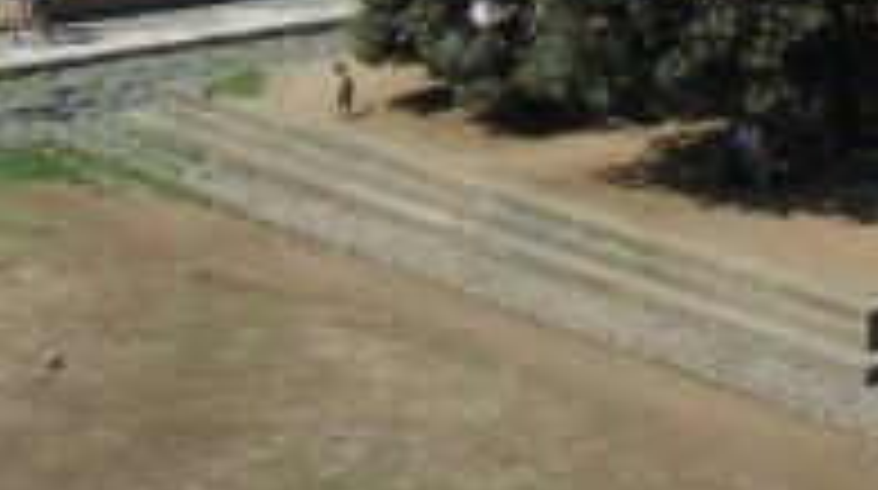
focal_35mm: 172
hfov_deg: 12.5
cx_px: 608
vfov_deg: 6.5
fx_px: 3998
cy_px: -931
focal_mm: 5.4
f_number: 7
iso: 160
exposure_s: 1/446
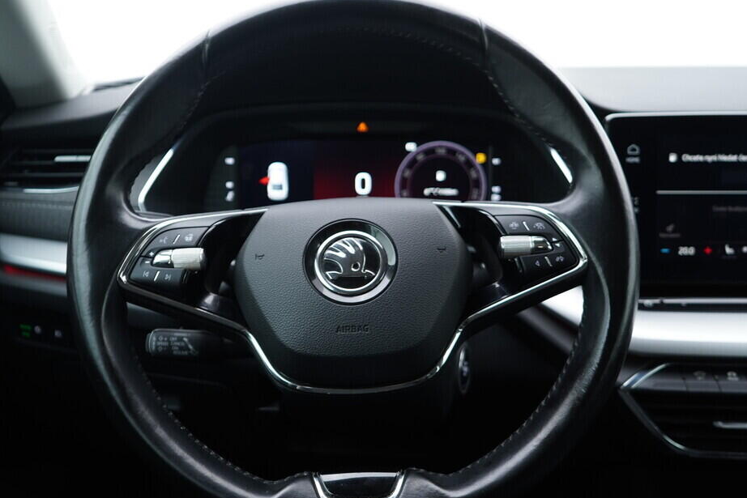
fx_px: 830
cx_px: 362
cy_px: 255
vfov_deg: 33.4
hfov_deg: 48.4
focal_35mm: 40
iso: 200
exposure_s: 1/40
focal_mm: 24
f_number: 2.8
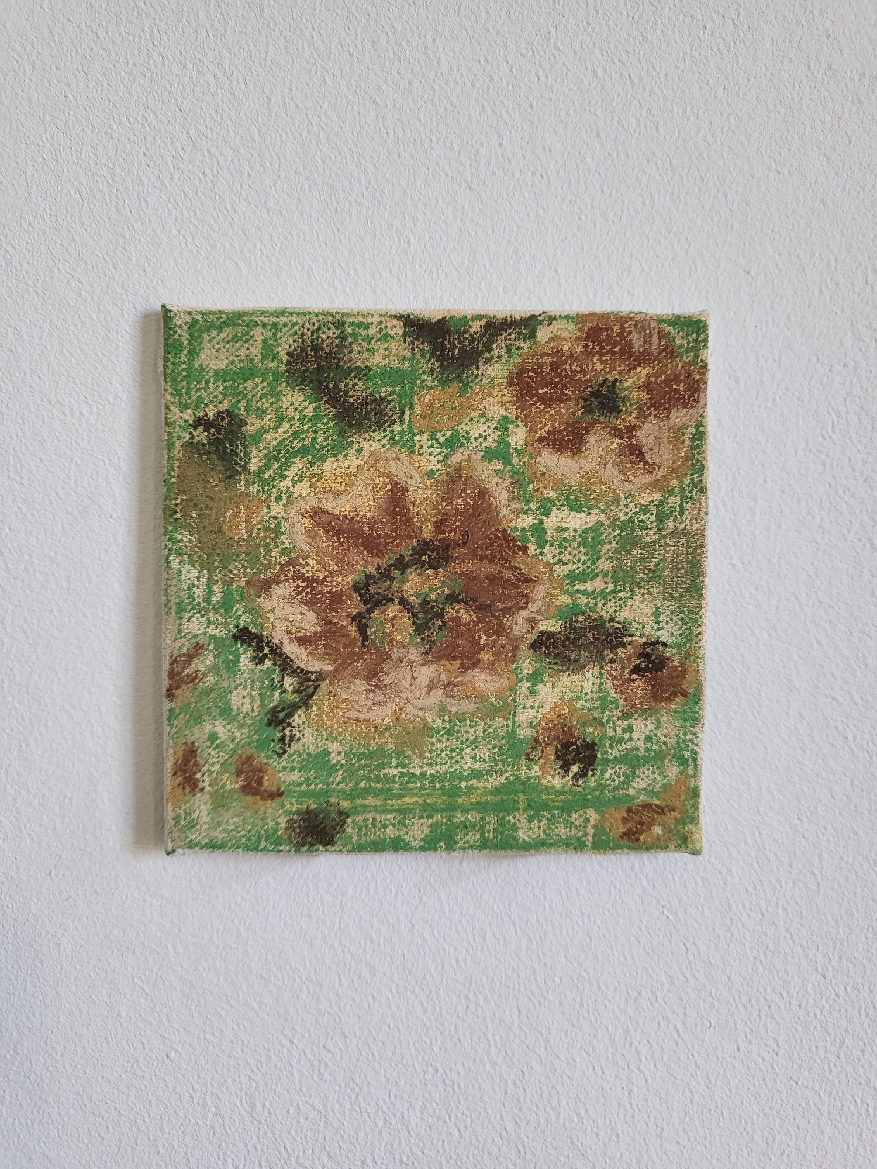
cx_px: 438
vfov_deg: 67.3
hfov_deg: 53.1
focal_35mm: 26
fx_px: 878
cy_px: 584
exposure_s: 1/100
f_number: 1.8
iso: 125
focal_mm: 4.25
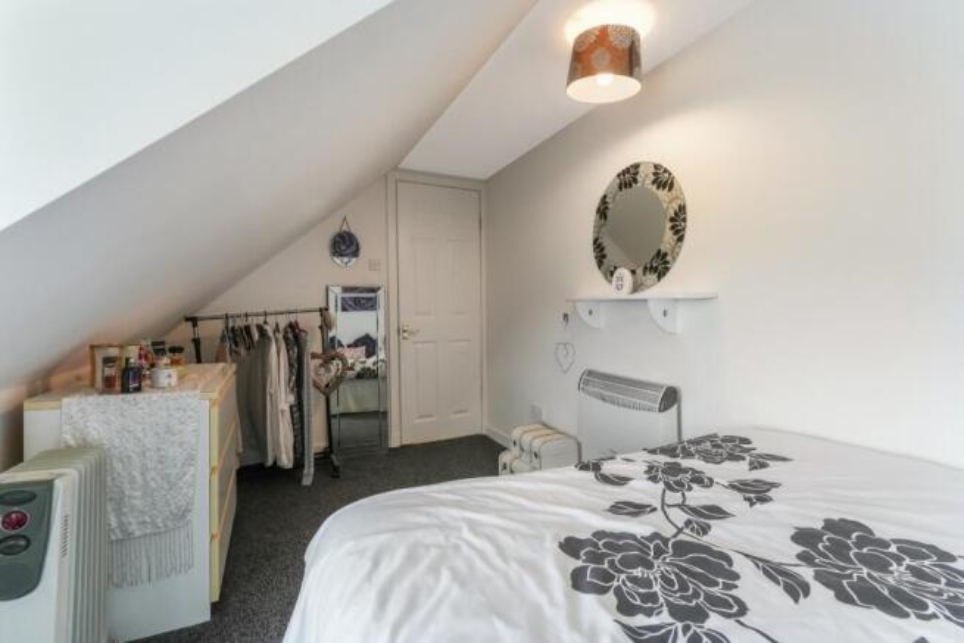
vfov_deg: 73.8
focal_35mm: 16
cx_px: 482
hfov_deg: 96.7
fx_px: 429
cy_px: 322
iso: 3200
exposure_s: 1/100
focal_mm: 16
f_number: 9
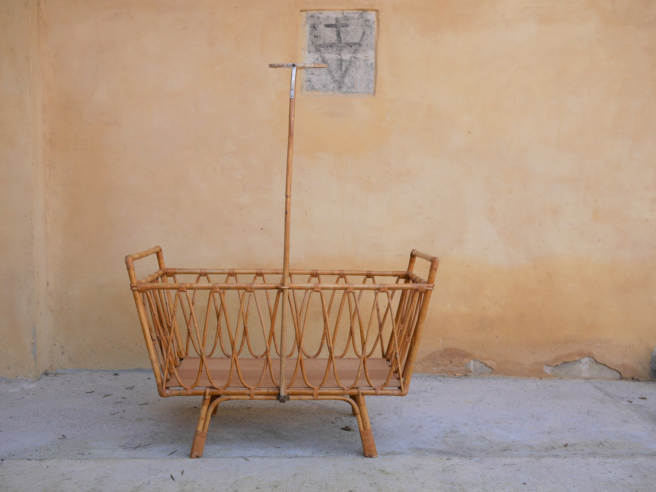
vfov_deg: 36.0
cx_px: 328
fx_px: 758
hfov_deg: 46.8
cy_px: 246
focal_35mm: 40
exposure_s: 1/320
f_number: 3.2
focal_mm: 20
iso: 200
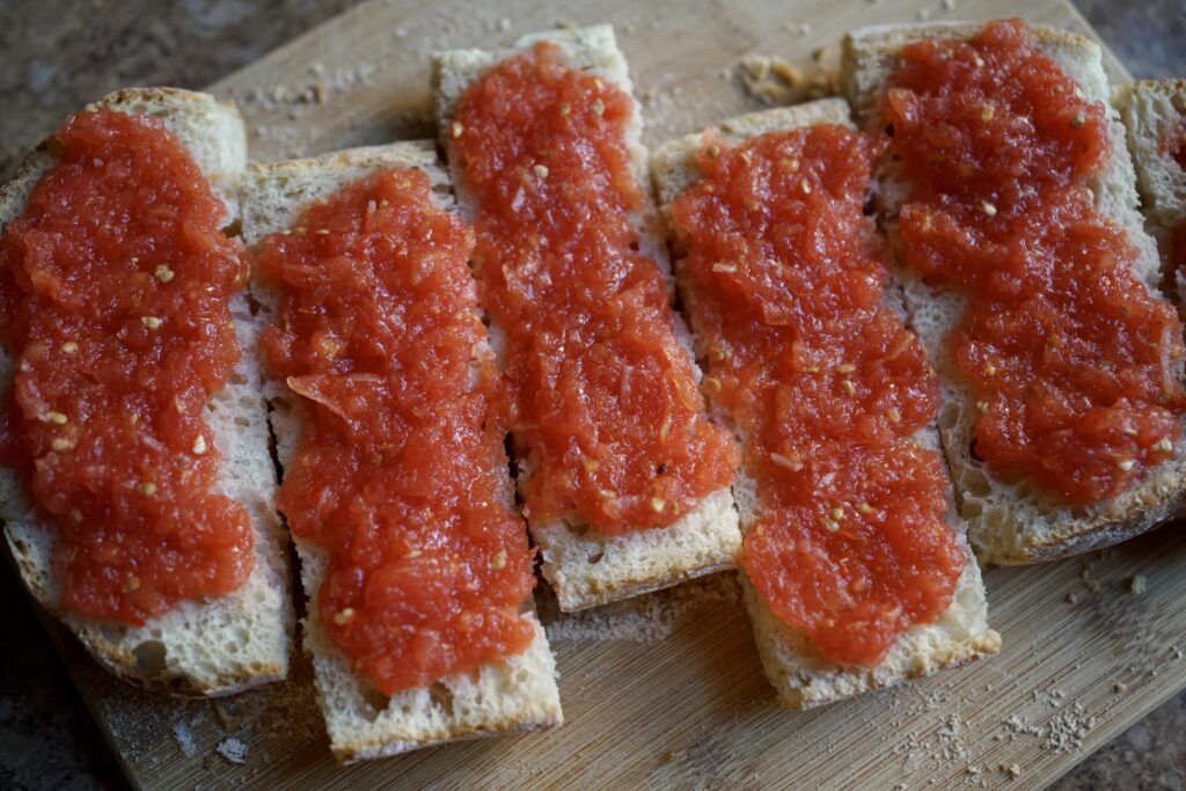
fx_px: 1153
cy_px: 396
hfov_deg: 54.4
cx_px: 593
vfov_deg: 37.9
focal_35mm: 35
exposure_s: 1/250
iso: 2500
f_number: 3.2
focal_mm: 35
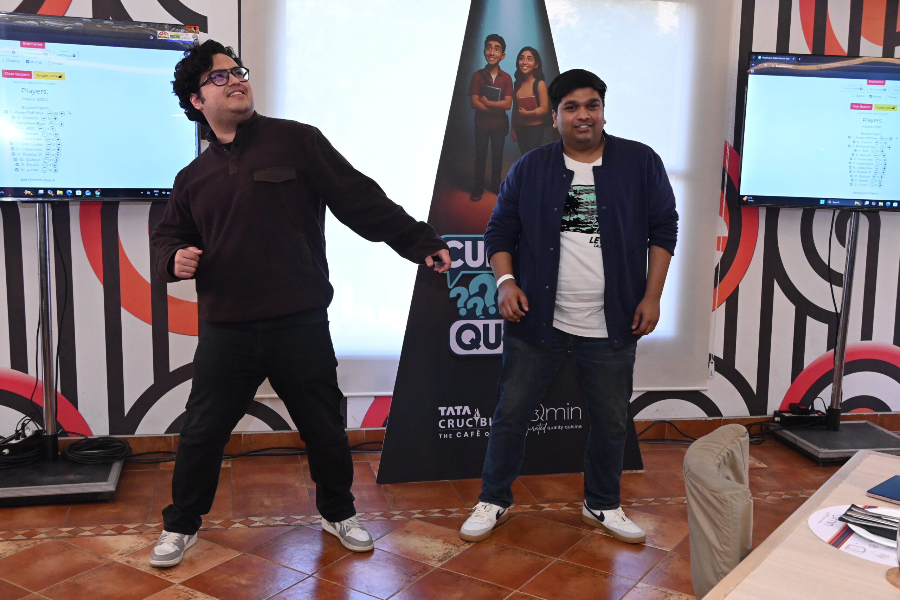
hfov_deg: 49.6
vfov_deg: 34.2
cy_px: 300
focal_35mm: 39
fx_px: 975
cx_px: 450
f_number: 5.6
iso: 3200
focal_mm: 26
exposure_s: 1/125
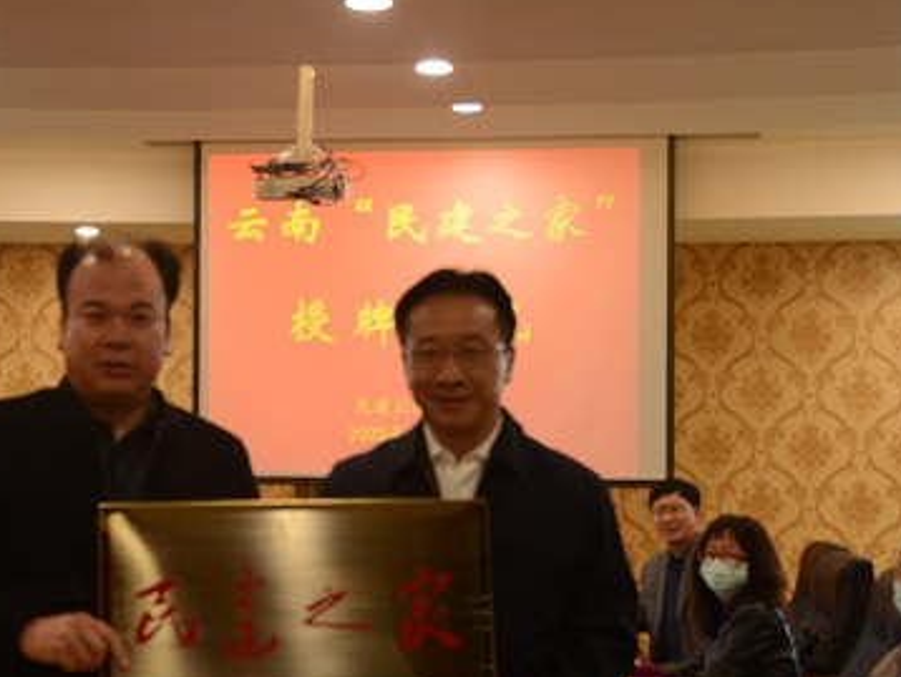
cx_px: 332
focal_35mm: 72
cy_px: 399
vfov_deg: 20.4
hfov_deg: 26.9
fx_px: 1875
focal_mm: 28
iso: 800
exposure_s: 1/80
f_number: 4.5
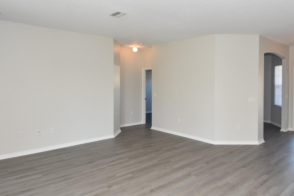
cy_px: 92
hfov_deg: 70.5
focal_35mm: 25
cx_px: 181
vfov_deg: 51.3
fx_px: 204
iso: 200
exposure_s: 1/60
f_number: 4
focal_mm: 10
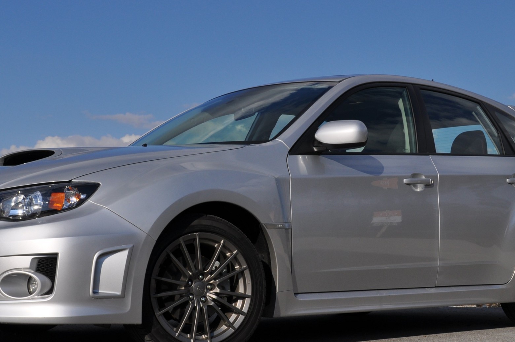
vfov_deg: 19.4
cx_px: 228
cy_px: 200
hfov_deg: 28.9
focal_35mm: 70
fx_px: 997
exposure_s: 1/500
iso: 200
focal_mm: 29
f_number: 11
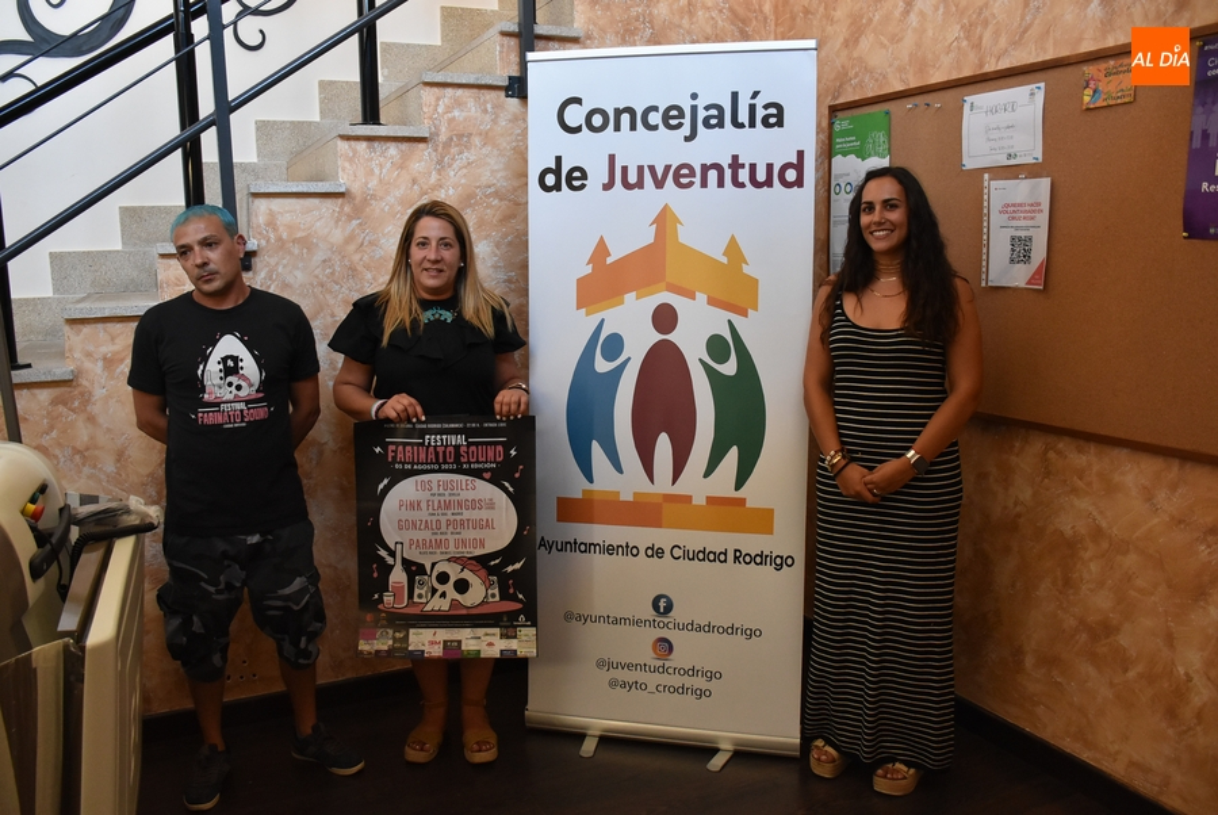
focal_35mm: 27
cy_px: 408
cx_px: 609
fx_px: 914
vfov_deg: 48.0
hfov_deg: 67.3
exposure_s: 1/160
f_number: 3.5
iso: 1800
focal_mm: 18
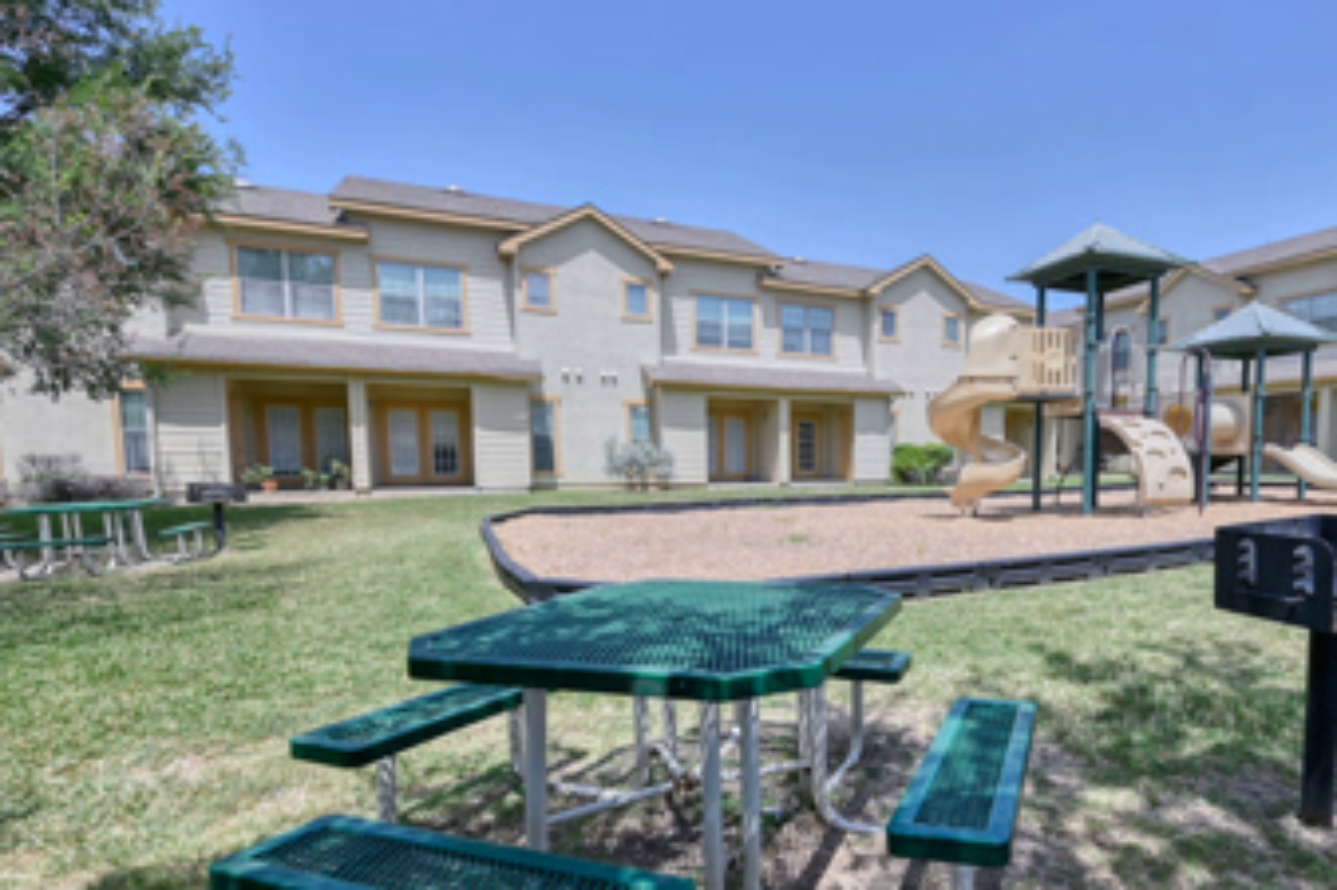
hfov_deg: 82.2
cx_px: 847
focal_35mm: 20
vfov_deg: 61.5
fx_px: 742
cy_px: 522
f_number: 8
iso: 250
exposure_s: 1/1000
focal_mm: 15
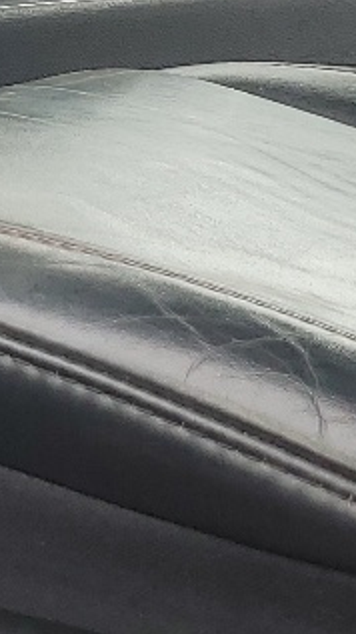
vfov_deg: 14.8
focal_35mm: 143
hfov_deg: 8.4
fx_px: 2403
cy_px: 14
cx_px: -10
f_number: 1.5
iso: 50
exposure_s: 1/333
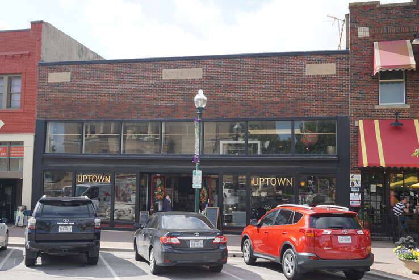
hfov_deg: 49.5
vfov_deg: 34.2
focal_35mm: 39
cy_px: 147
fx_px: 454
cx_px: 204
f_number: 8
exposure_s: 1/125
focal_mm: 24
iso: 100
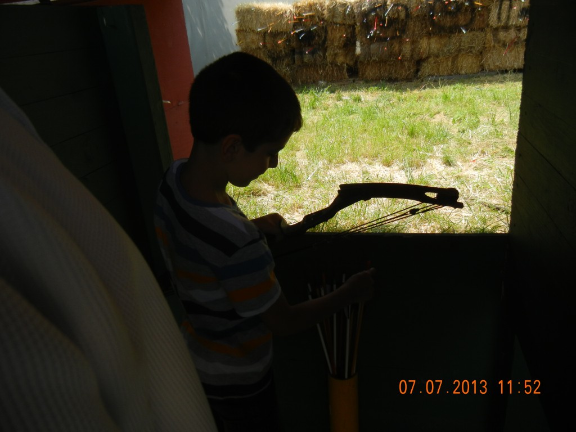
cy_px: 216
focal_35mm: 30
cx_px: 288
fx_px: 499
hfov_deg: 60.0
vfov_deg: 46.8
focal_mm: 5.4
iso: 160
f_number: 3.5
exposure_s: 1/735
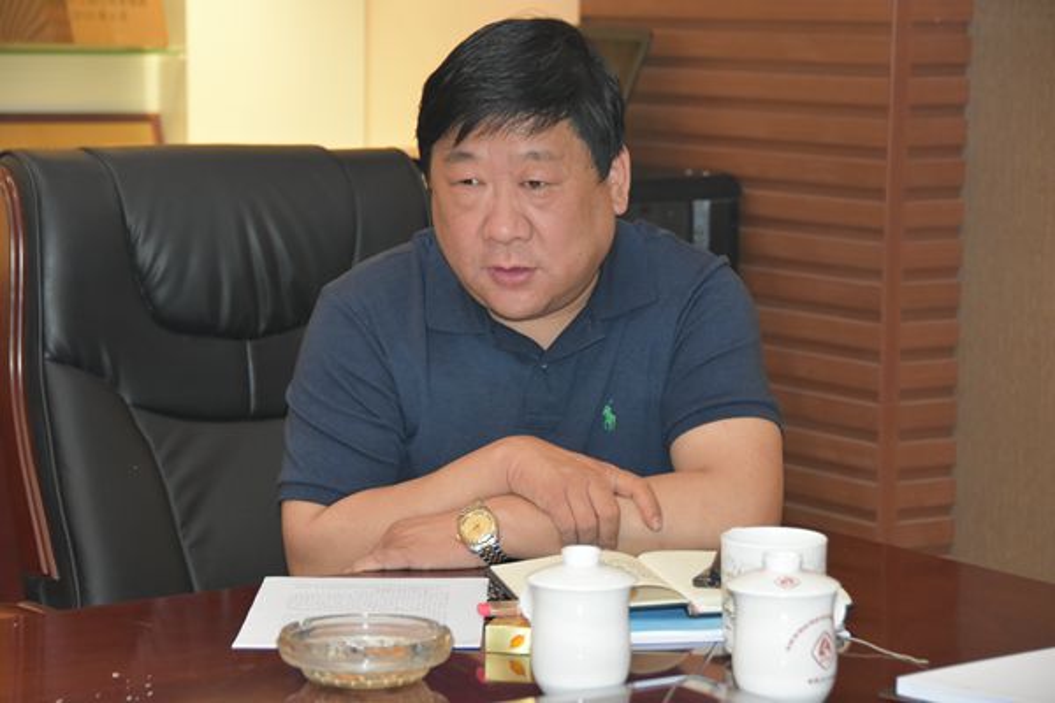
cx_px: 528
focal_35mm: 105
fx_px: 3077
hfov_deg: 19.5
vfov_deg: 13.0
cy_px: 352
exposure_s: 1/60
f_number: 5
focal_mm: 70
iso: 2200
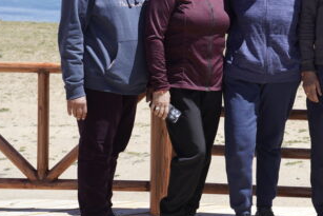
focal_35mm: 110
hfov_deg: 17.4
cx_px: 424
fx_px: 987
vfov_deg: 12.2
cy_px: -28
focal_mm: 33
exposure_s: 1/400
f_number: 5.6
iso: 100
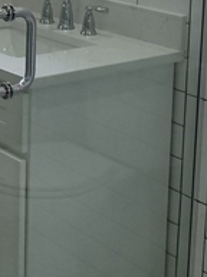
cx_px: -88
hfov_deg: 13.5
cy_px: -16
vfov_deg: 18.3
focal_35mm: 104
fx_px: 829
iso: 64
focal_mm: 5.4
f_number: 1.8
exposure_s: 1/120
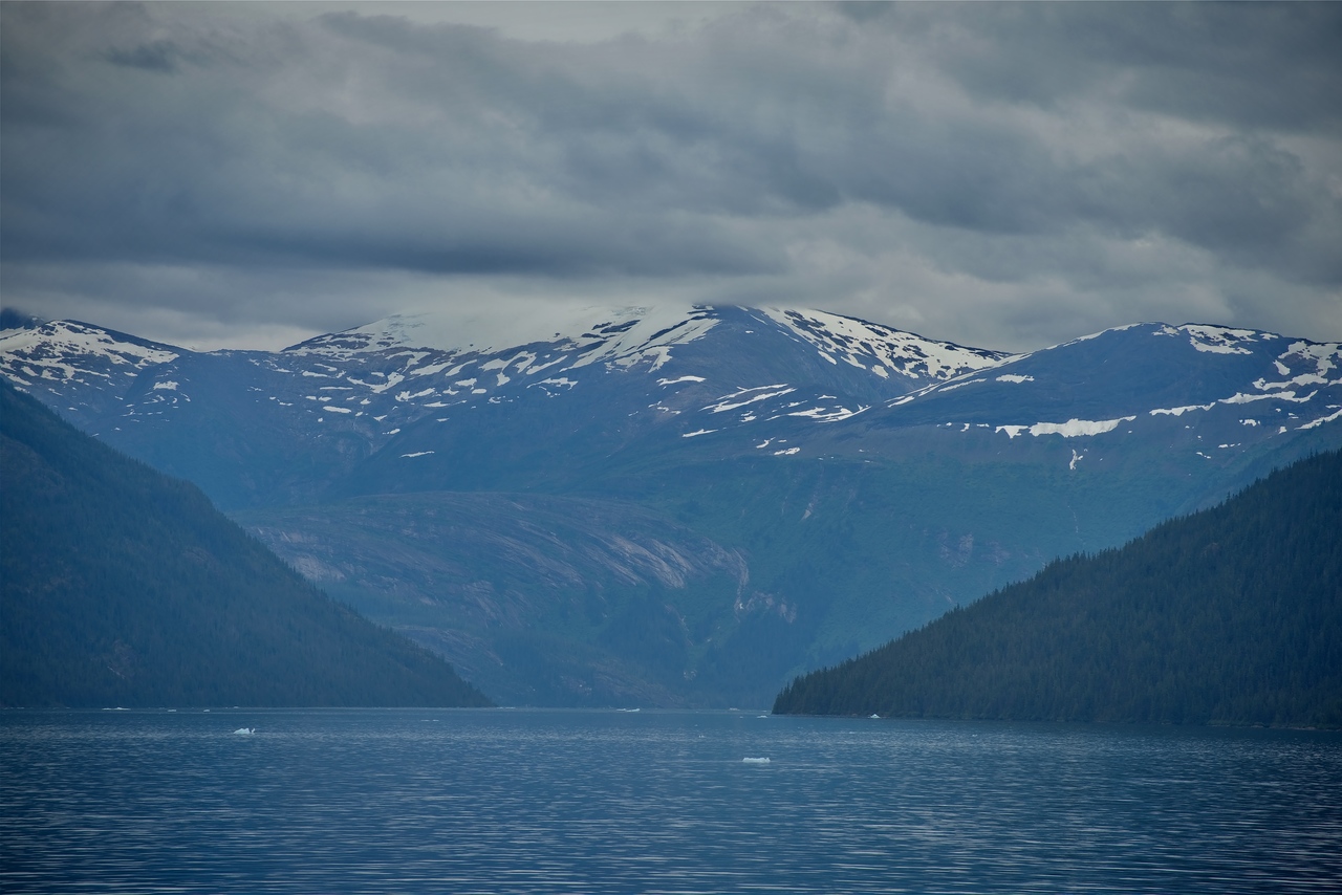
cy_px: 448
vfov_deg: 6.9
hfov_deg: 10.3
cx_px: 671
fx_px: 7457
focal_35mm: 200
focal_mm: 200
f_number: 8
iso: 100
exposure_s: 1/400
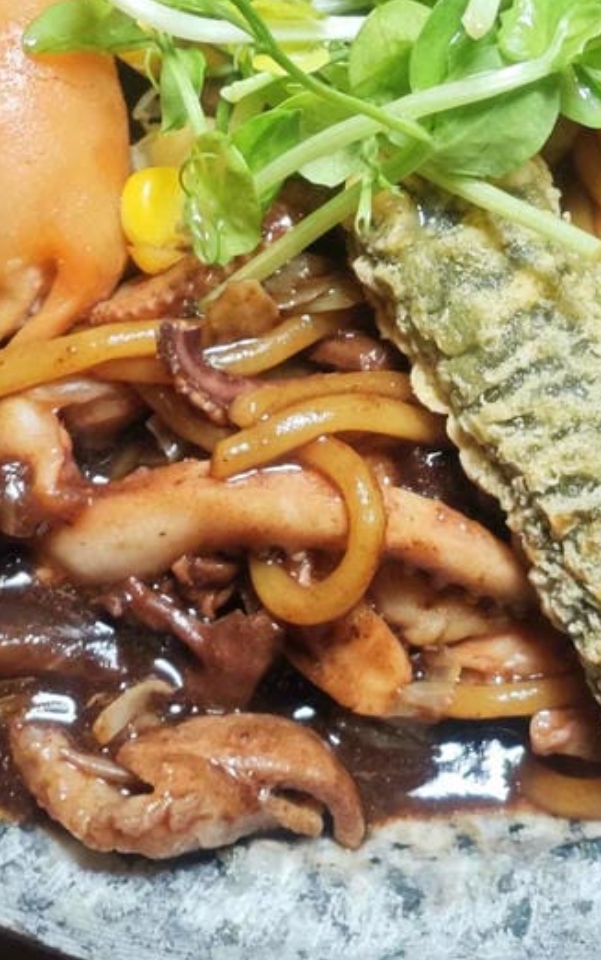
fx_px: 1465
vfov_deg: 35.9
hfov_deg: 23.0
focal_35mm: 56
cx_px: 419
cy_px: 318
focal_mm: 2.03
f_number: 1.8
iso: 320
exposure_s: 1/210
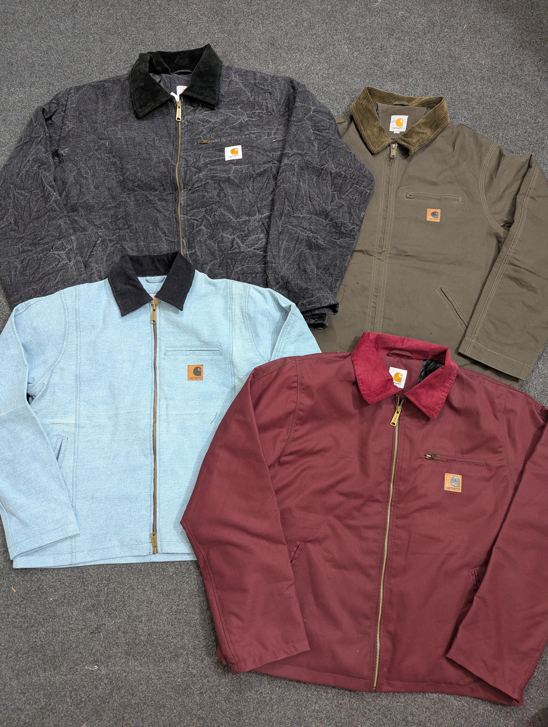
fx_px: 505
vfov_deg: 71.5
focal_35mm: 24
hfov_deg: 56.9
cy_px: 364
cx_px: 274
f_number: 1.85
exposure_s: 1/86.9
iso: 916
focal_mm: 6.81
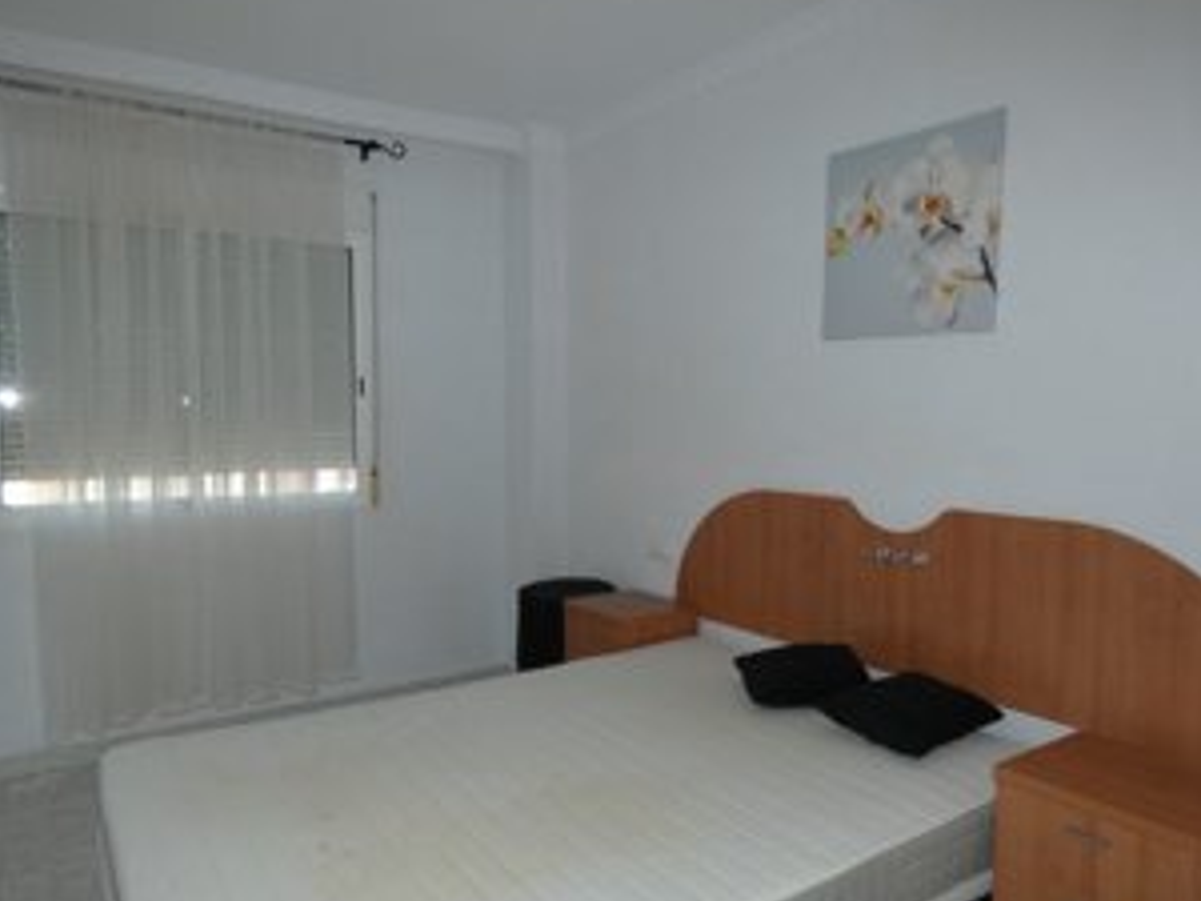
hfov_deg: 71.6
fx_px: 833
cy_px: 481
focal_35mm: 24
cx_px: 584
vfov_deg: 56.8
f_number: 2.8
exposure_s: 1/60
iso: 80
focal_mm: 3.6
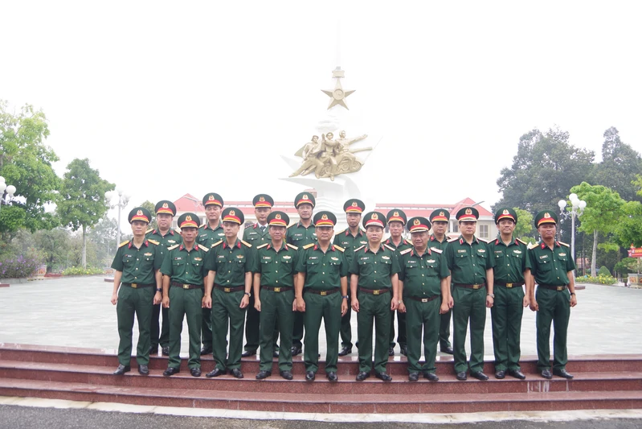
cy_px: 214
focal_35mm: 31
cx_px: 321
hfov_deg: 60.3
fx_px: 553
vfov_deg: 42.3
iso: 200
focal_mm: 21
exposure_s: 1/125
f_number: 5.6
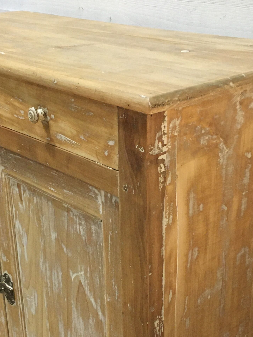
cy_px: 263
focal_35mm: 61
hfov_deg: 24.0
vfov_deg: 31.0
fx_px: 594
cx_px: 107
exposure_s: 1/33
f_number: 2.2
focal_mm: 4.15
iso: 200
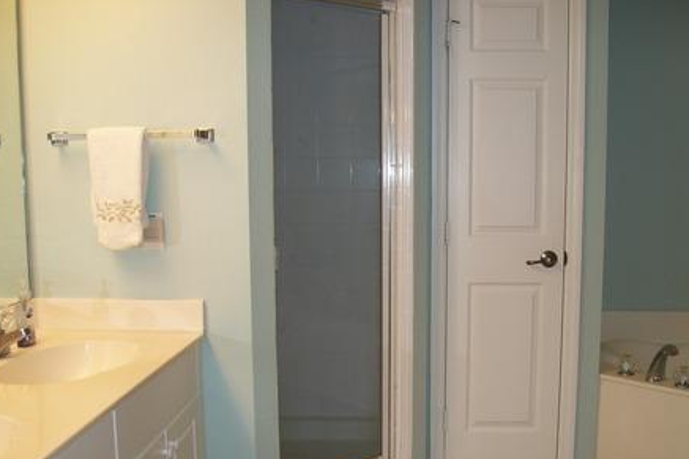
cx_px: 386
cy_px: 298
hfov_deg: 49.5
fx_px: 746
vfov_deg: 33.9
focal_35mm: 39
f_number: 2.9
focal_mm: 5.7
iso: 80
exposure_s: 1/30
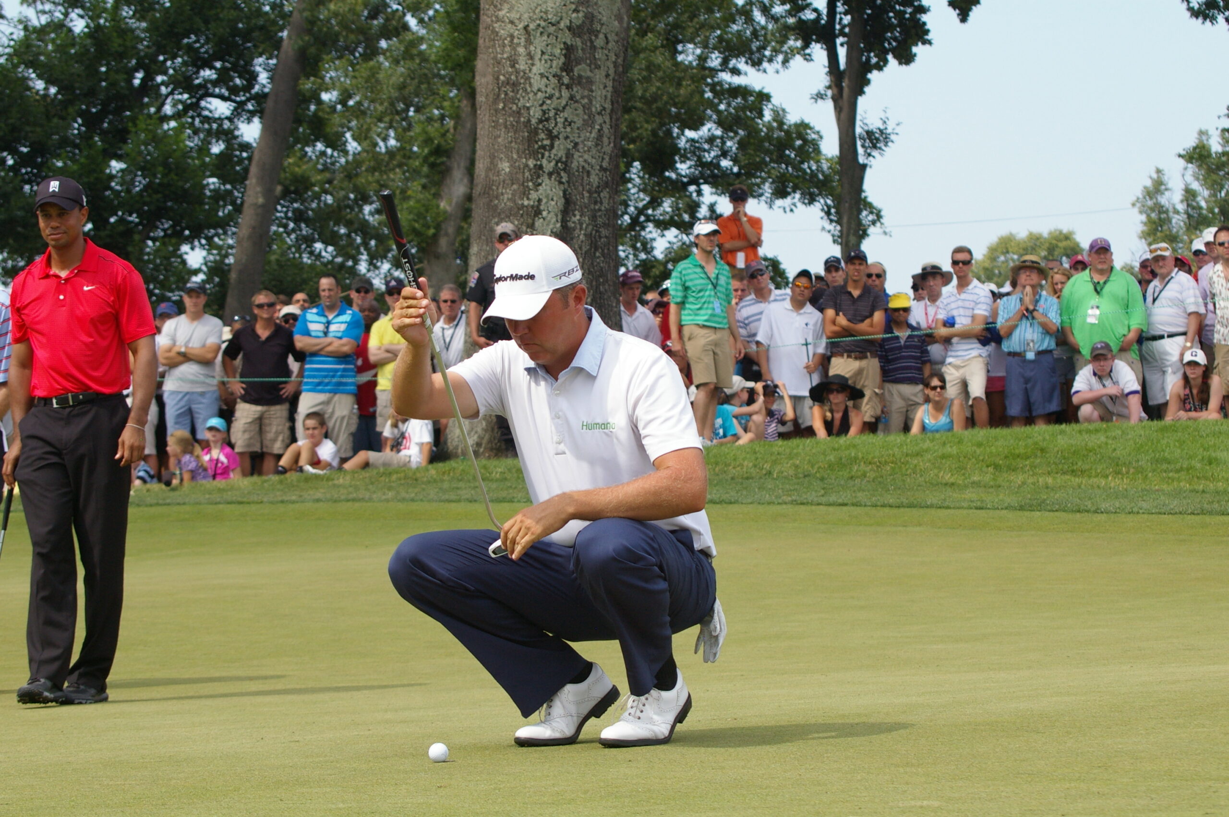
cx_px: 614
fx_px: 4093
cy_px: 408
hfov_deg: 17.1
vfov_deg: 11.4
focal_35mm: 120
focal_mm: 80
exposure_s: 1/350
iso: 400
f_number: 9.5
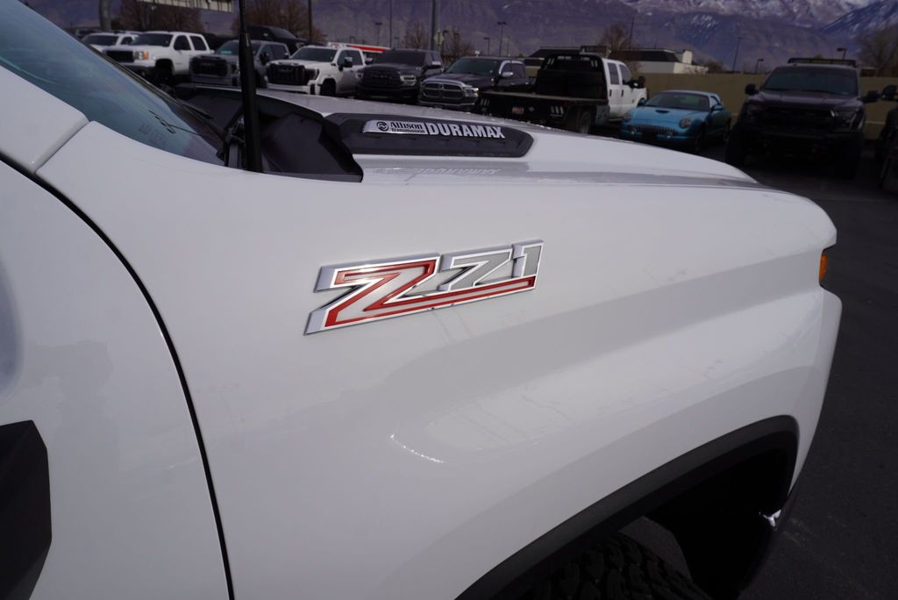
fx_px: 599
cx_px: 449
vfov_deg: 53.2
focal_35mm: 24
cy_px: 300
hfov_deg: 73.7
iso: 100
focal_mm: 16
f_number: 10
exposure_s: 1/320
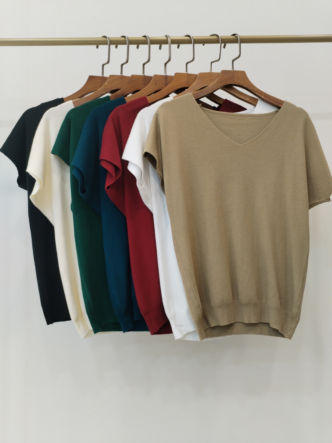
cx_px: 166
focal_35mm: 29
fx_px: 371
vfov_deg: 61.7
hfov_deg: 48.2
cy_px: 222
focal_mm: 4.75
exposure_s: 1/60
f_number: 1.8
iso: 377
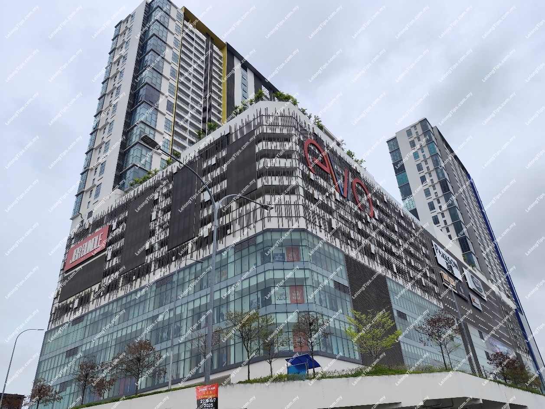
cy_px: 204
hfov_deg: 73.9
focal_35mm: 23
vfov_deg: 58.9
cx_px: 272
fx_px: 362
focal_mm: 6.14
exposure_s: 1/1105
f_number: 1.65
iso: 50
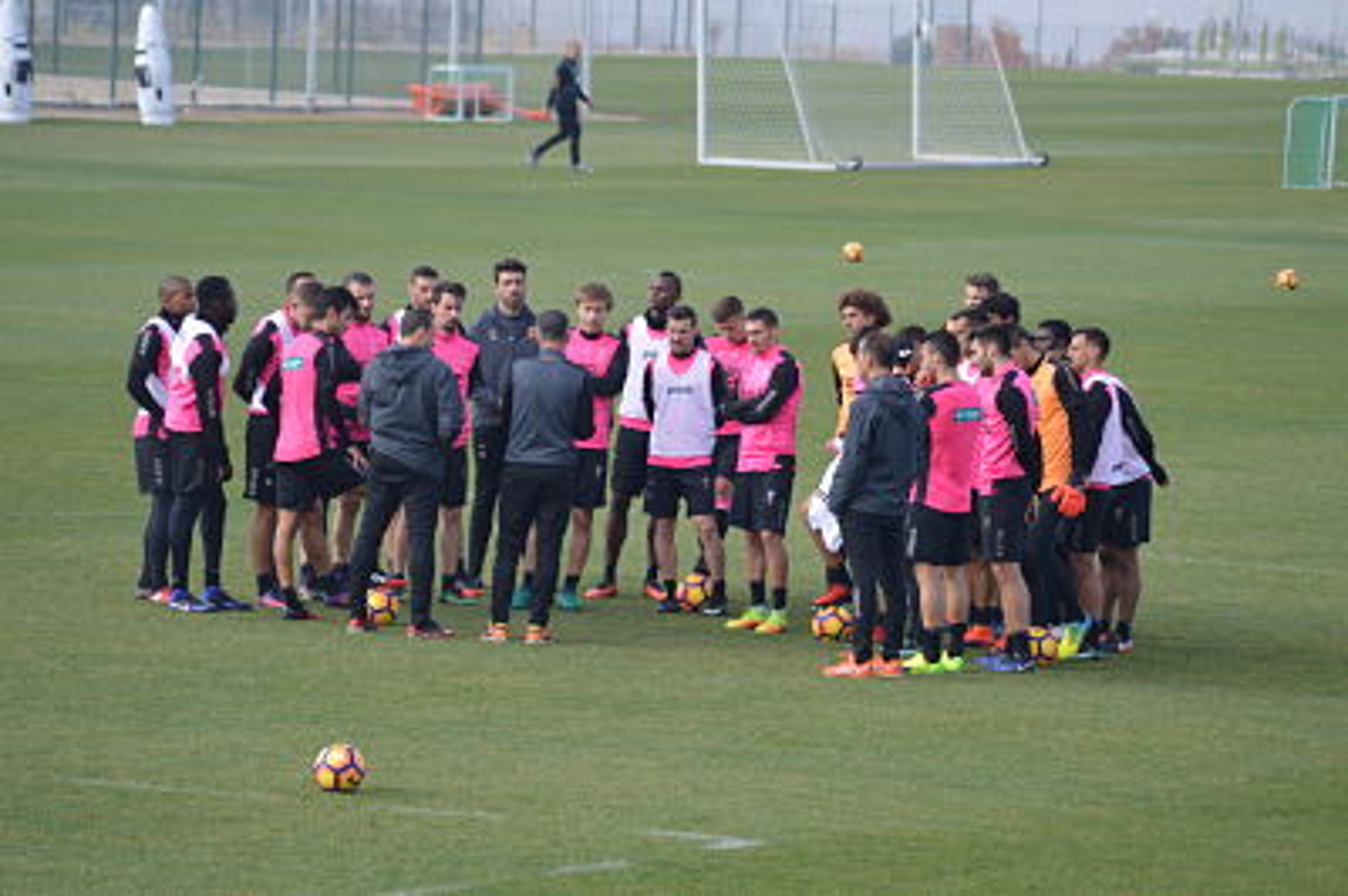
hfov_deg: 8.1
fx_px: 9540
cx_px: 674
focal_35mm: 255
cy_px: 448
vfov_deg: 5.4
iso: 400
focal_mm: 170
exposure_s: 1/1000
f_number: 4.5
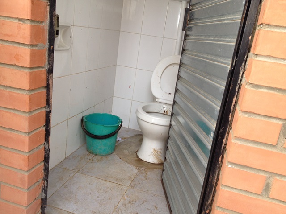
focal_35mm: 35
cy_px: 107
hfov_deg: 52.6
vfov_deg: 40.7
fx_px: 289
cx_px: 143
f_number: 2.4
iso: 50
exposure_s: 1/40
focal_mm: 4.28
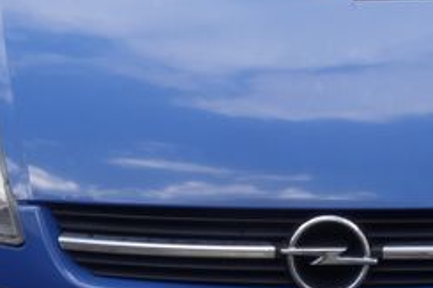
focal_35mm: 117
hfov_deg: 17.5
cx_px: 249
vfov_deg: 11.7
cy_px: 105
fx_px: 1406
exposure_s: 1/30
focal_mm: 10.4
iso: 125
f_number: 10
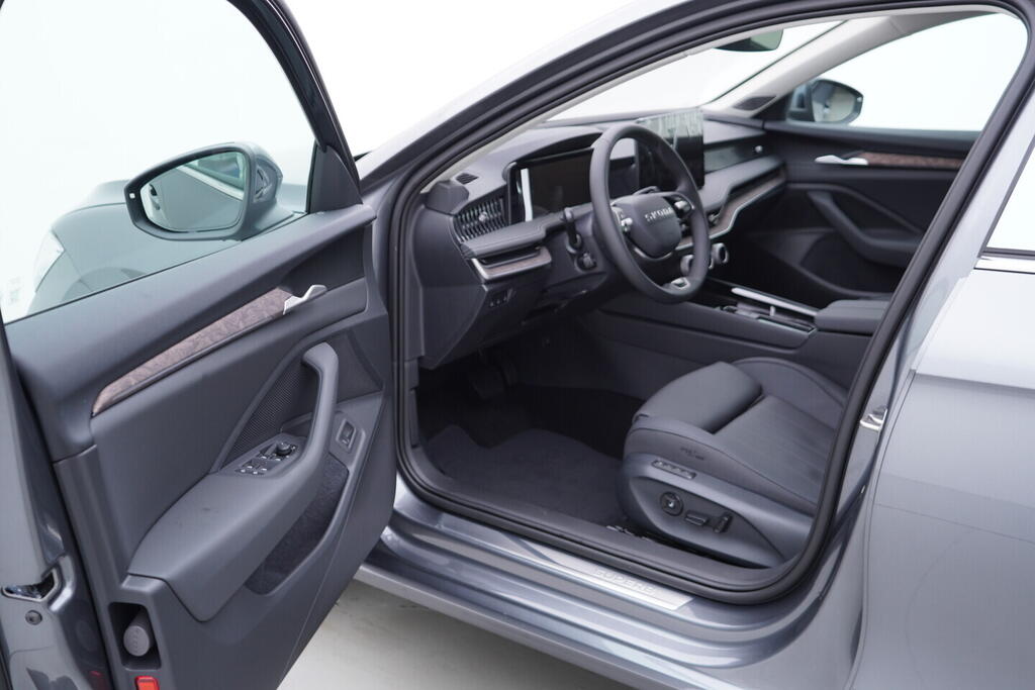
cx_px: 518
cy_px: 345
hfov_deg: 53.1
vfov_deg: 36.9
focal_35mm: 36
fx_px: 1035
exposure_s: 1/40
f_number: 2.8
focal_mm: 24
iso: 160
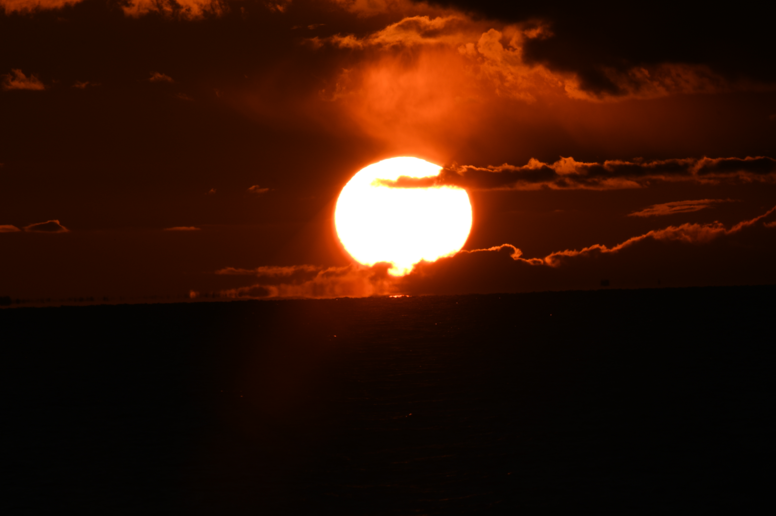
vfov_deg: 2.1
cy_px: 313
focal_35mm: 662
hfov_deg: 3.1
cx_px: 391
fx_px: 14260
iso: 100
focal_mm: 500
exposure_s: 1/2500
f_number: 16
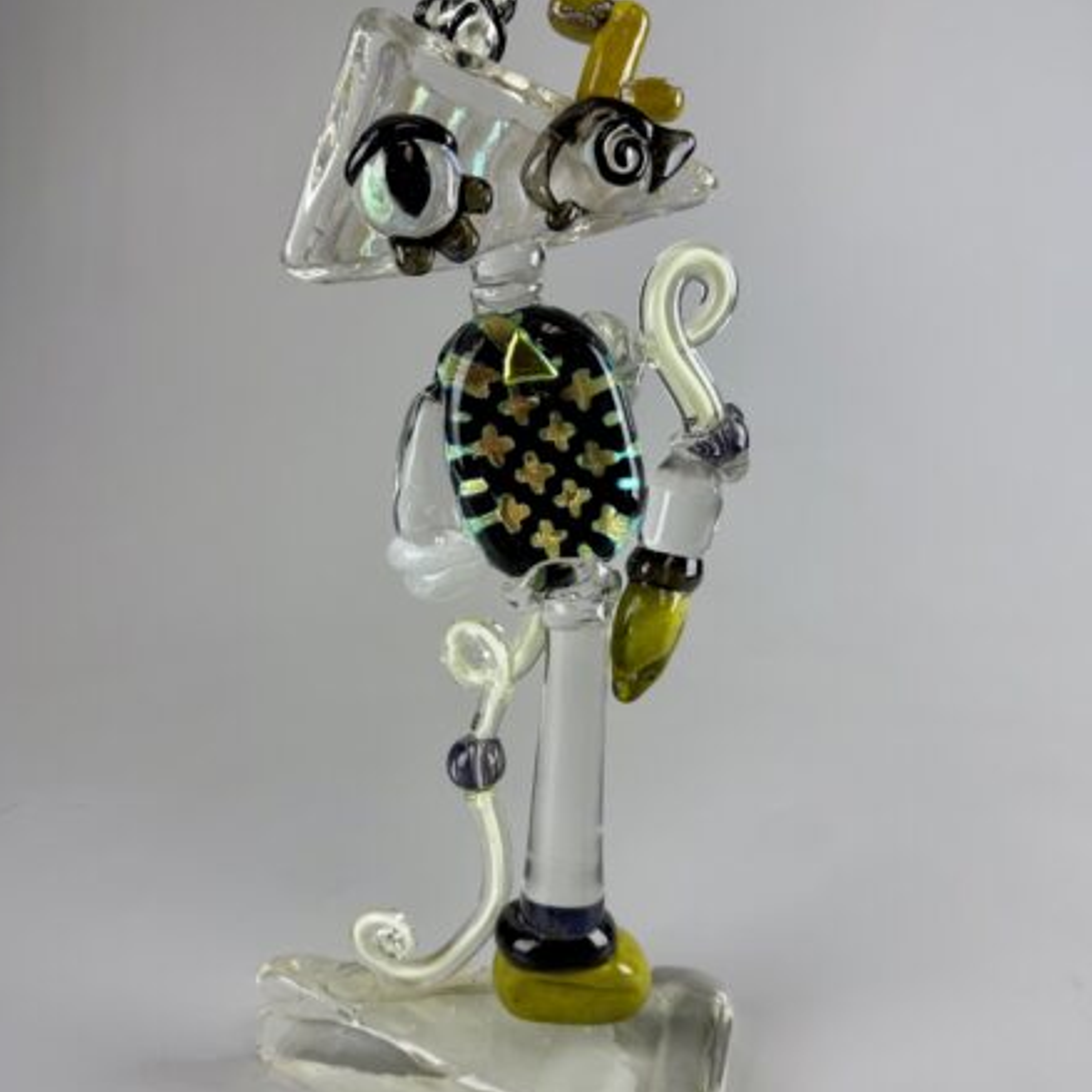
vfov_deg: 55.6
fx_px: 1035
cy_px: 575
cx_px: 537
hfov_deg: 55.6
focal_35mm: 29
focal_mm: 6.76
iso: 50
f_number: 1.78
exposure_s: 1/134
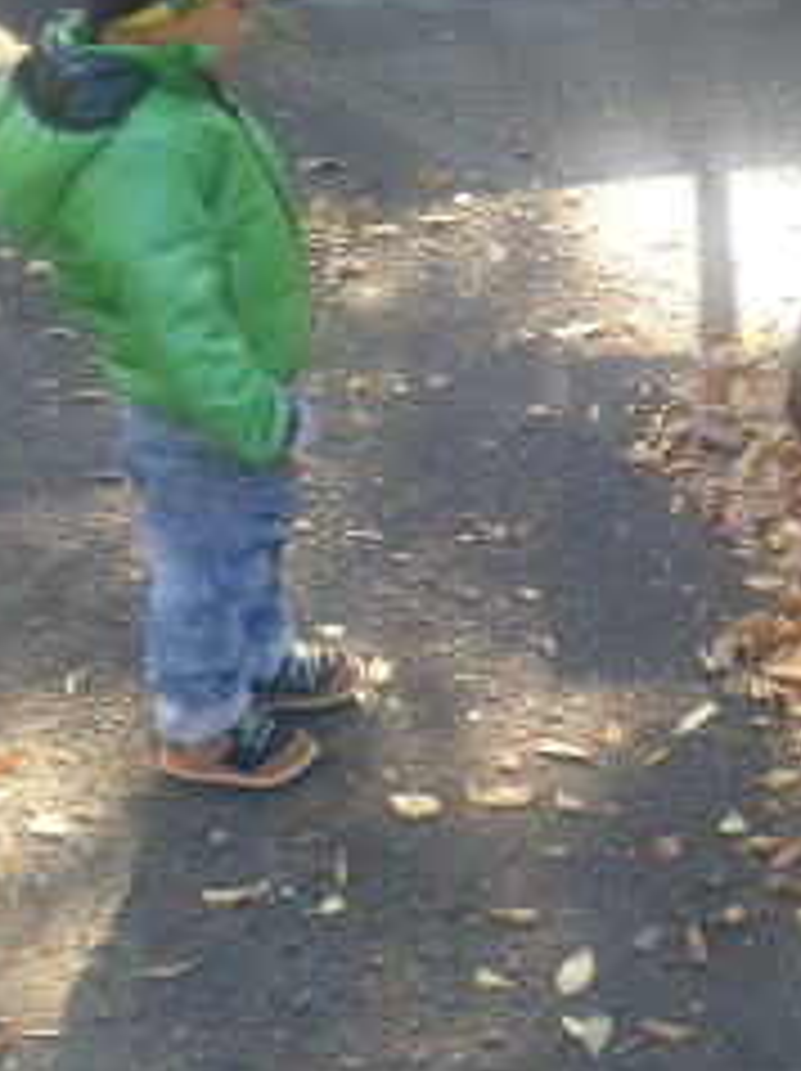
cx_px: 670
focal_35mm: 78
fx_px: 2411
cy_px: 549
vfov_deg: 25.0
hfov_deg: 18.6
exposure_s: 1/125
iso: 100
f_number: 2.8
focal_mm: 4.82
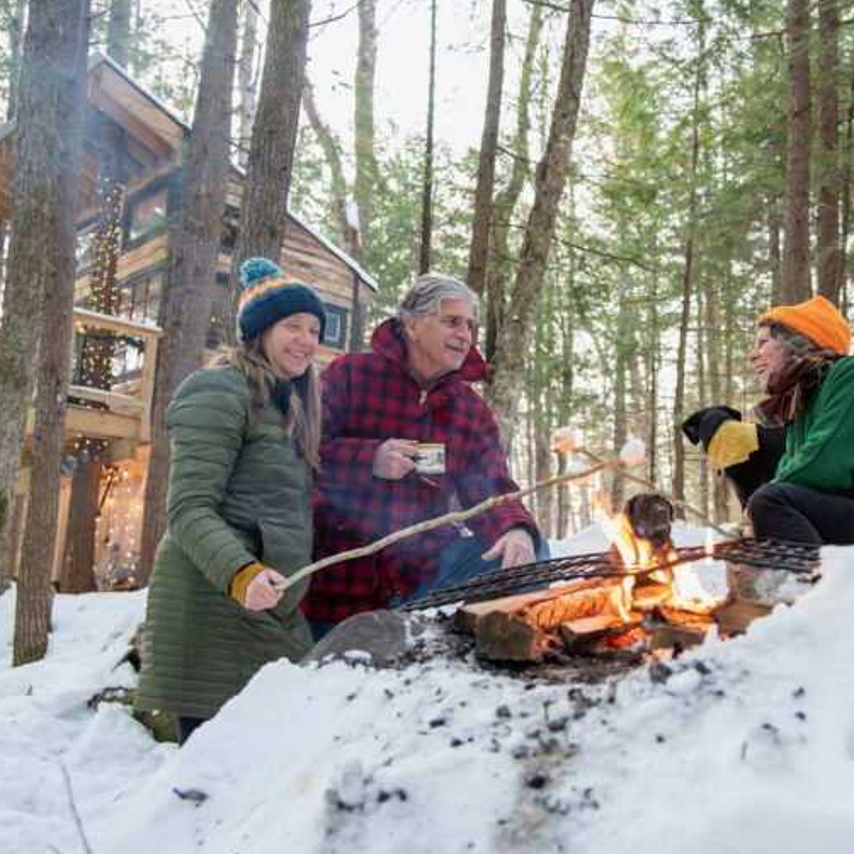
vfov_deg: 42.8
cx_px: 509
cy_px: 424
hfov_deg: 42.6
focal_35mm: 39
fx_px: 1089
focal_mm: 30
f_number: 4
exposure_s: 1/60
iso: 1250
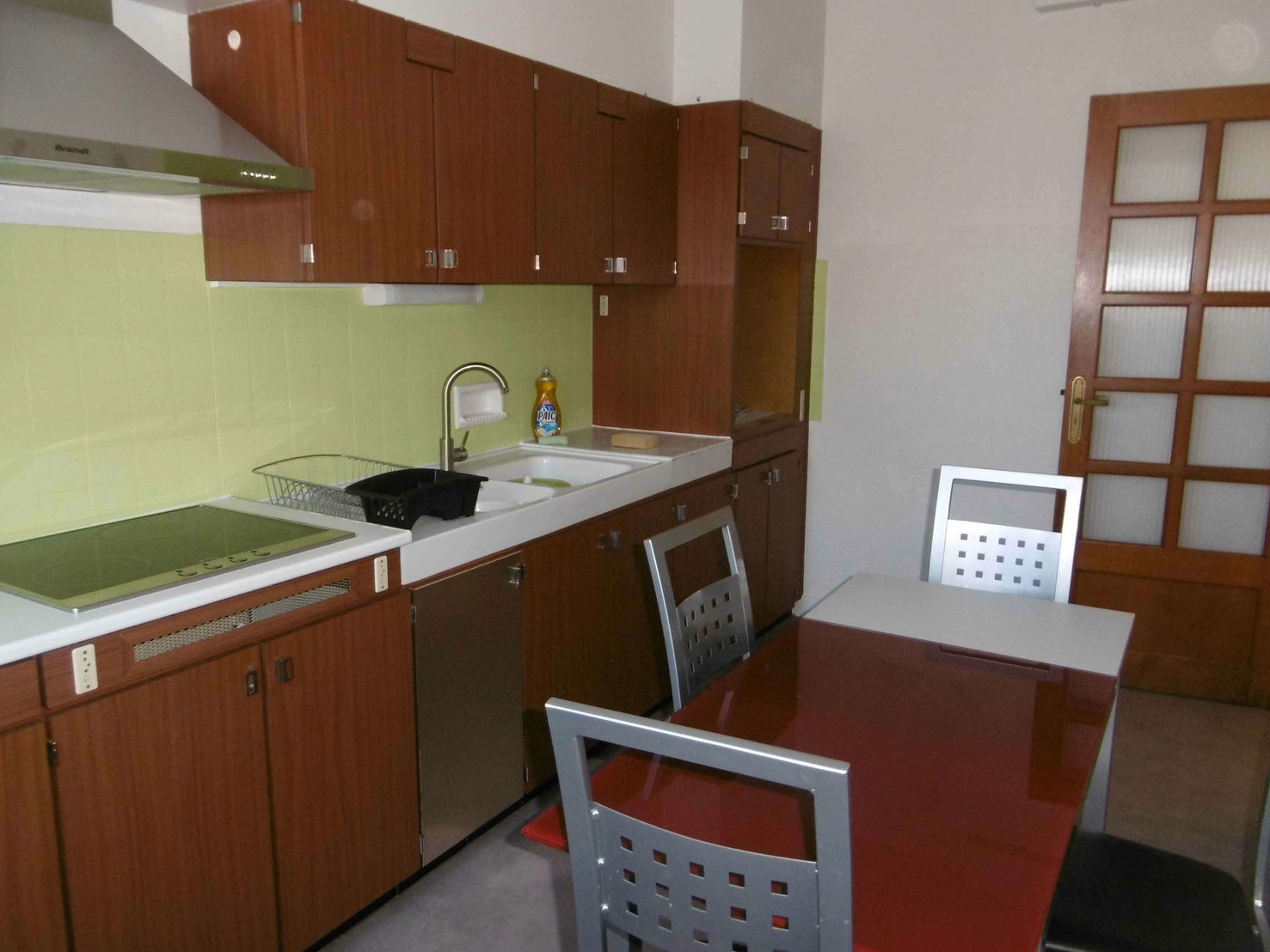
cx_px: 610
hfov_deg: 67.3
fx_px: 954
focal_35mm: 26
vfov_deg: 53.1
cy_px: 479
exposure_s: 1/60
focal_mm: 4.3
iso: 200
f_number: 3.1
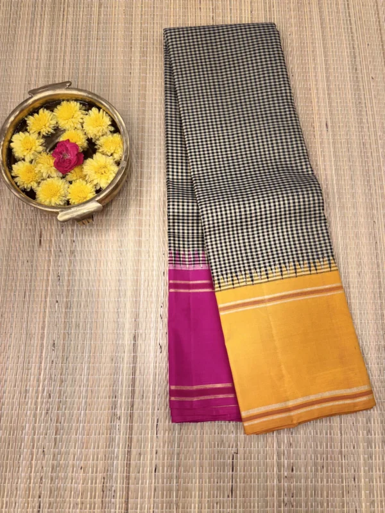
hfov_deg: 53.1
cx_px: 192
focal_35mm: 26
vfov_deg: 67.3
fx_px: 386
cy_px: 256
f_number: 1.6
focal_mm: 5.96
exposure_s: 1/100
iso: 40
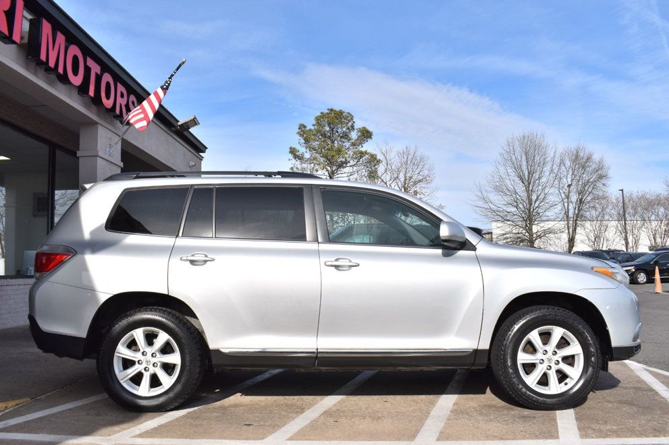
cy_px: 223
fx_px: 576
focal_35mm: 31
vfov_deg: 42.3
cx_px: 329
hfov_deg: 60.3
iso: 200
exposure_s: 1/1000
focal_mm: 20
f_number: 8
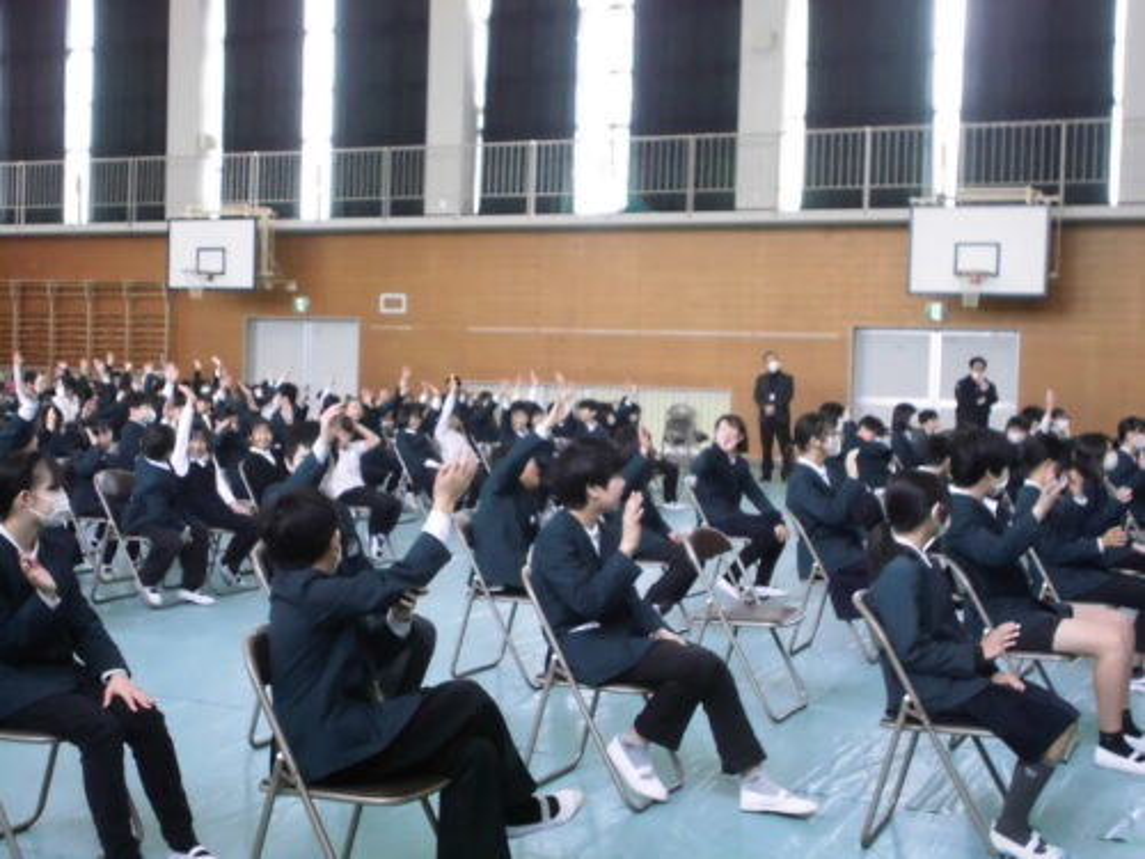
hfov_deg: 42.9
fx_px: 1455
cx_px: 572
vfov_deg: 32.9
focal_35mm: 44
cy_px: 430
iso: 400
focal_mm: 7.9
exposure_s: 1/60
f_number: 4.2
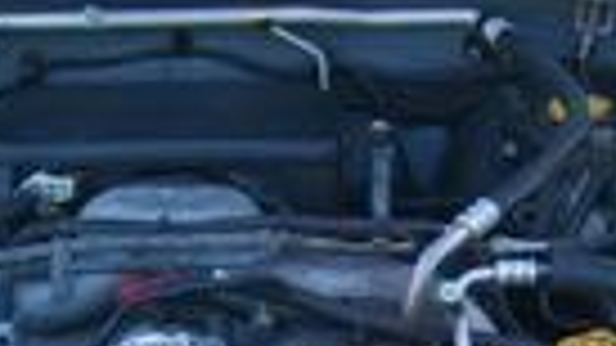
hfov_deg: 15.3
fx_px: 2286
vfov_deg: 8.4
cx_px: 175
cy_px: 544
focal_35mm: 140
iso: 50
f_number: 2.8
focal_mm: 5.8
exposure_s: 1/125
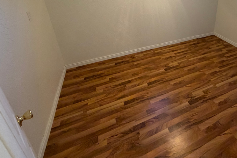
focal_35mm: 22
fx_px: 145
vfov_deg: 52.5
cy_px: 26
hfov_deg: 74.4
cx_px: 170
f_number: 2.2
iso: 320
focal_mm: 2.22
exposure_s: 1/60
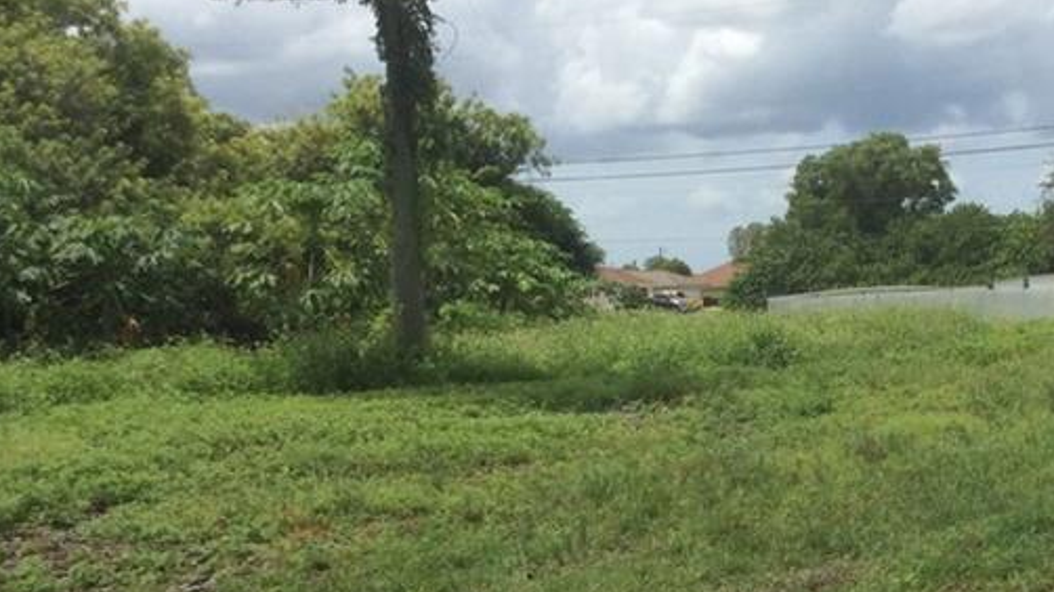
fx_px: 1984
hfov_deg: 29.3
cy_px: 579
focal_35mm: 71
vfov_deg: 16.6
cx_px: 787
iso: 32
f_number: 2.4
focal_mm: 3.3
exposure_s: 1/2488
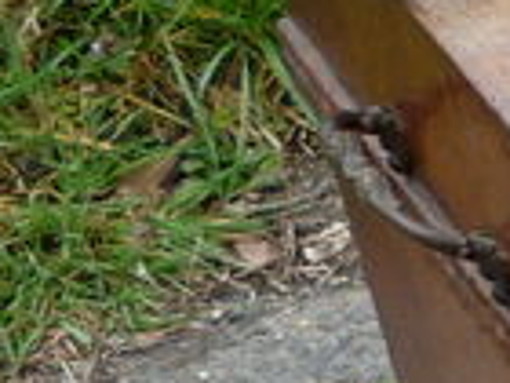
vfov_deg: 6.9
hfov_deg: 7.5
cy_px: 394
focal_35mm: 215
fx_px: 3168
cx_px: 1763
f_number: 3.3
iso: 100
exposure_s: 1/40
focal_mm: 5.2
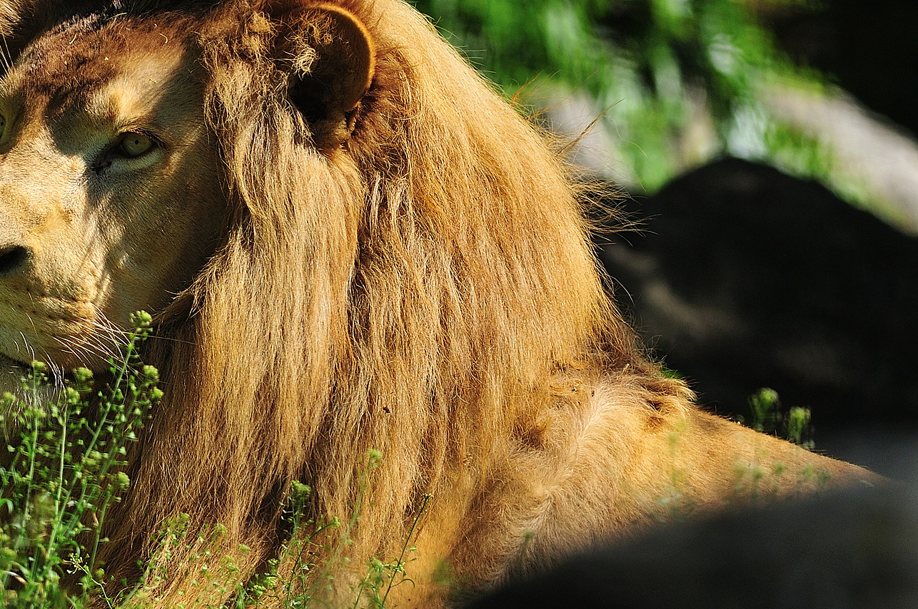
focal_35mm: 840
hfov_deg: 2.5
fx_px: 21393
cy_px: 183
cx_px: 95
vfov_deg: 1.6
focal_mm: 300
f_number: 5
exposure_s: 1/1000
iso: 200
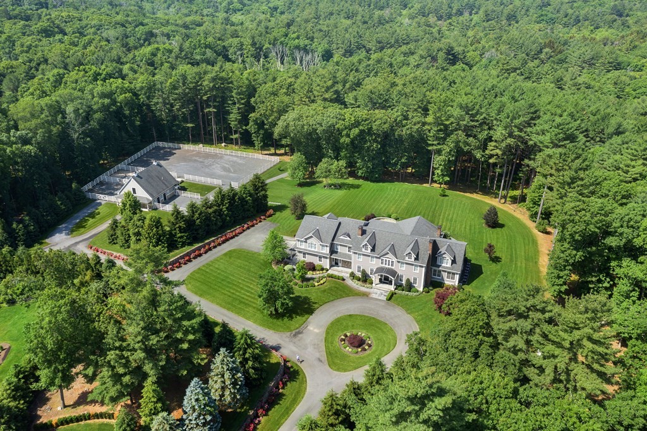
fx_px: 503
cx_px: 324
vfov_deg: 46.4
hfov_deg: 65.5
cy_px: 216
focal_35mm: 28
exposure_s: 1/200
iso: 100
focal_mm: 10.26
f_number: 5.6
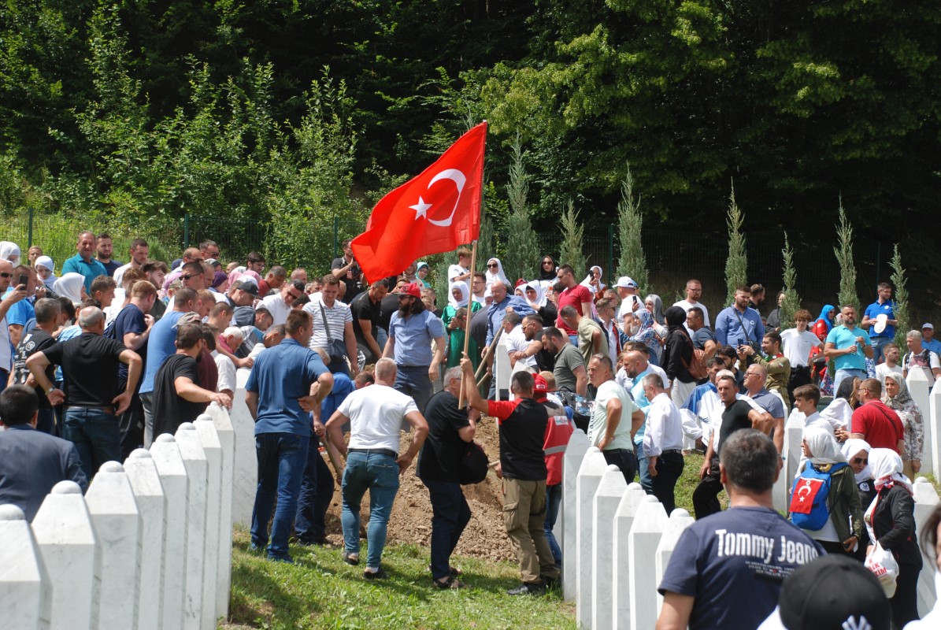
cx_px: 470
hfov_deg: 23.4
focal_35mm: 87
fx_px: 2277
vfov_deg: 15.8
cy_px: 315
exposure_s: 1/500
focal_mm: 58
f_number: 5.3
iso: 200
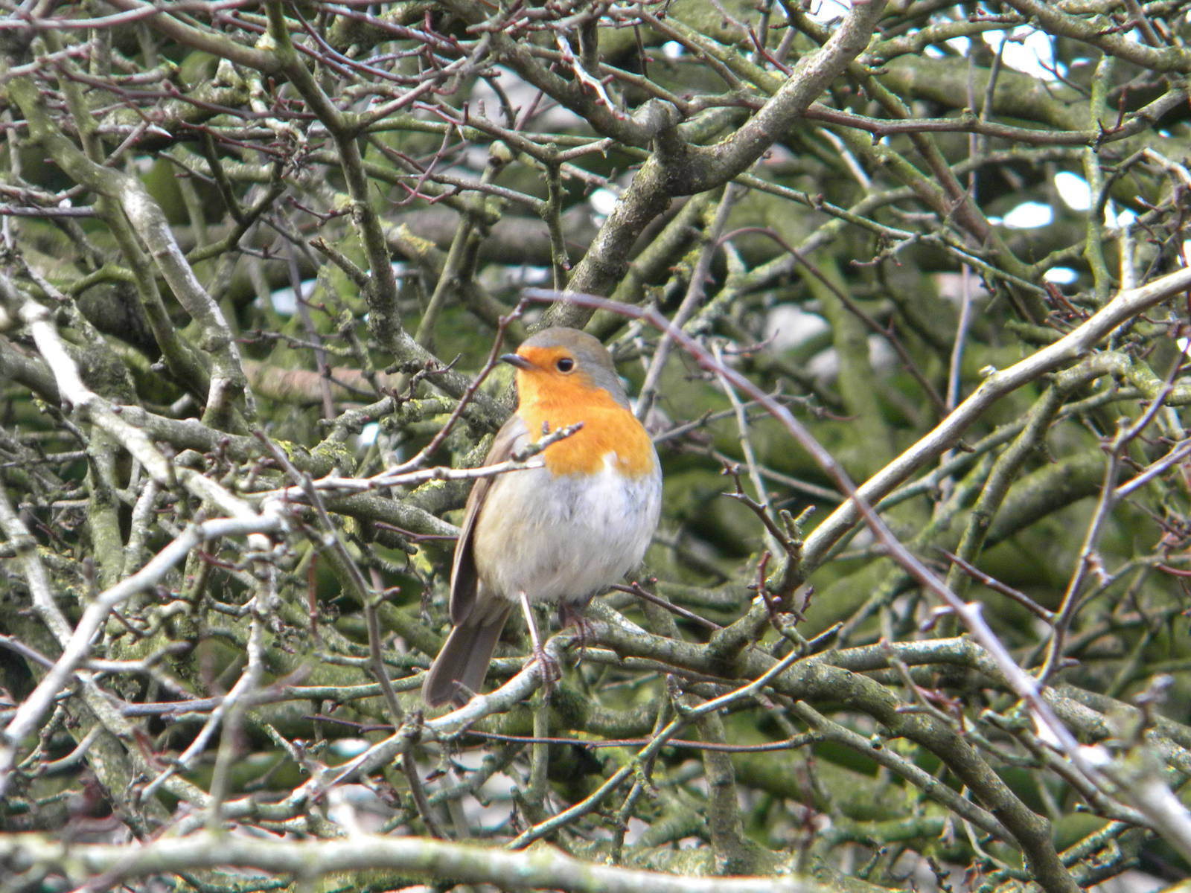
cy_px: 446
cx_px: 596
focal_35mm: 278
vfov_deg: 5.3
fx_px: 9565
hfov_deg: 7.1
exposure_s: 1/59.8
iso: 310
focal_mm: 50.4
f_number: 5.4
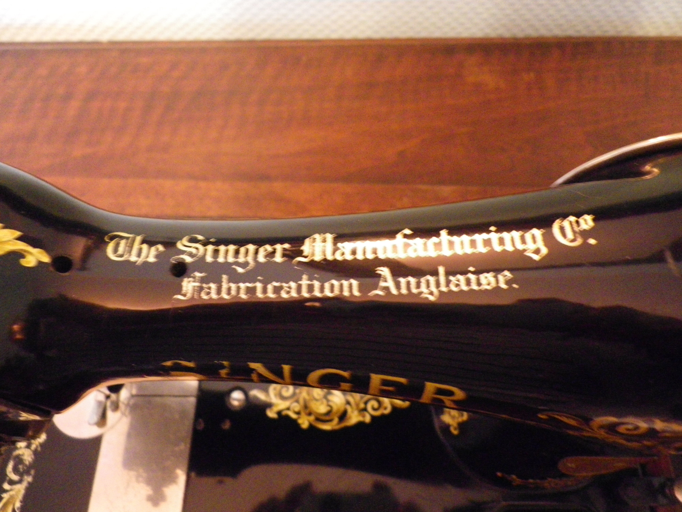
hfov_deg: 63.4
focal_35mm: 28
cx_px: 341
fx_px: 552
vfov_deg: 49.7
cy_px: 256
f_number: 2.6
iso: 800
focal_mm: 4.9
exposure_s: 1/5
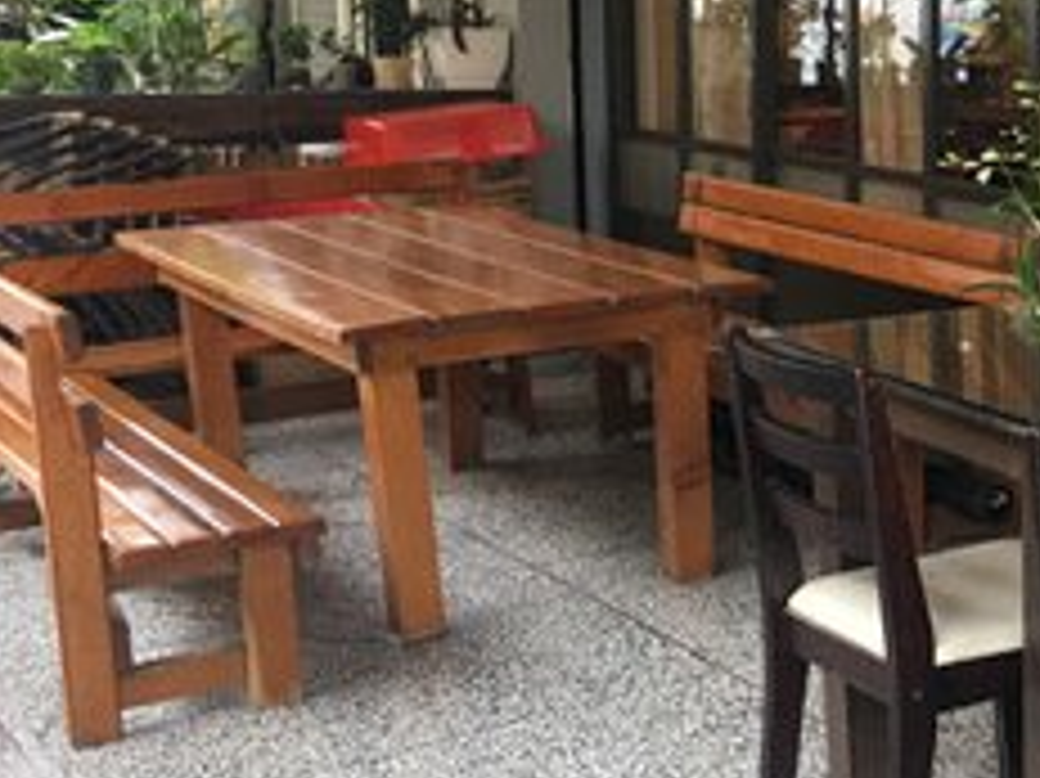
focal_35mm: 76
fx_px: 2282
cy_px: 396
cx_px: 1281
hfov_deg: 23.3
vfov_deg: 19.4
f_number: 2.2
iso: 25
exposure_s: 1/15
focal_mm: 4.15
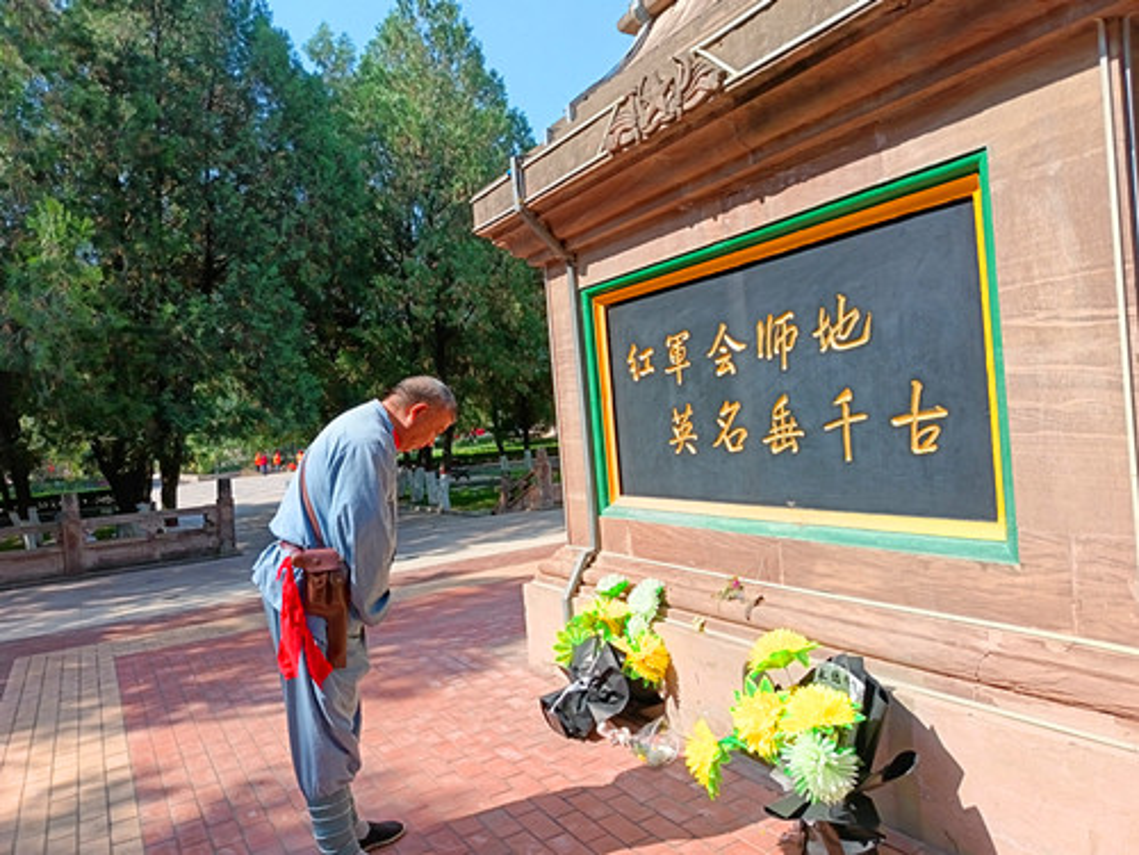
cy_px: 428
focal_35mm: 24
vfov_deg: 56.8
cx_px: 570
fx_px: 790
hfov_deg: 71.6
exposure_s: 1/212
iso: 100
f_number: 1.75
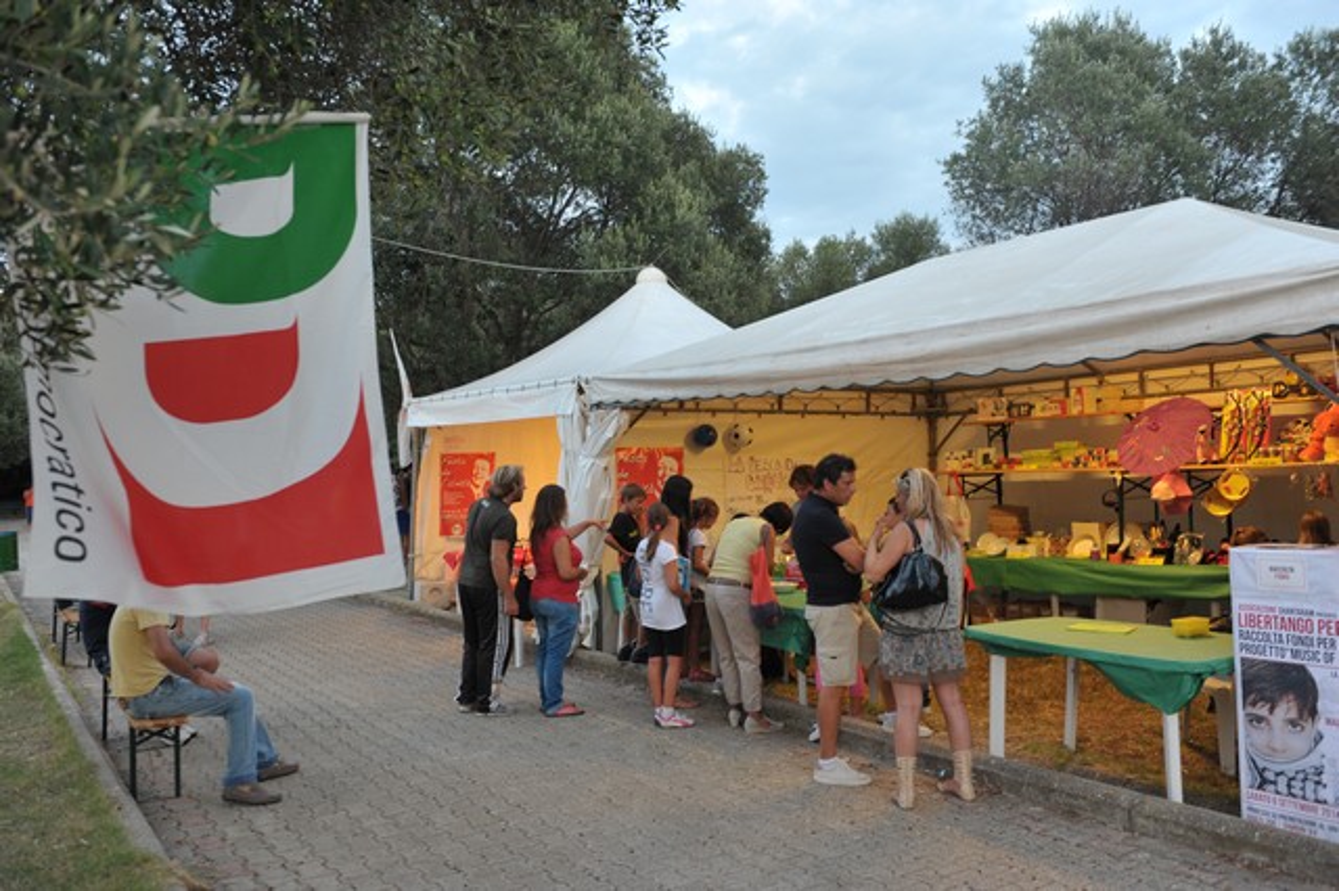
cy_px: 446
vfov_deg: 42.3
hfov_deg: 60.3
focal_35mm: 31
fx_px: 1152
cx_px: 670
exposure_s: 1/80
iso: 800
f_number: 4.5
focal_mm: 31
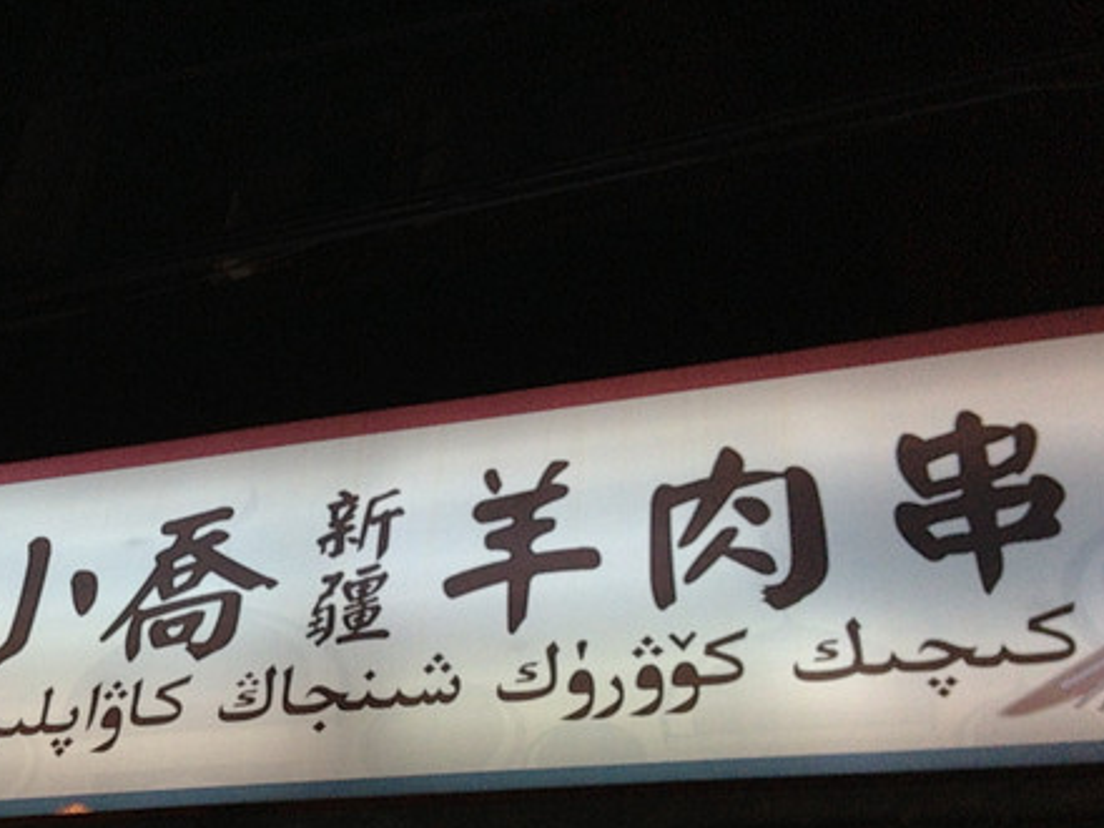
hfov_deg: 39.0
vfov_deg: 30.0
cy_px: 557
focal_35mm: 48
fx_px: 1531
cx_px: 326
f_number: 2.4
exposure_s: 1/162
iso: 200
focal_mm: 4.13
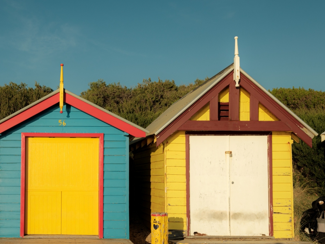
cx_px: 54
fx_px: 385
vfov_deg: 34.7
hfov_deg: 43.1
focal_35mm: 41
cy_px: 168
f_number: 9
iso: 200
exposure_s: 1/350
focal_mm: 30.8
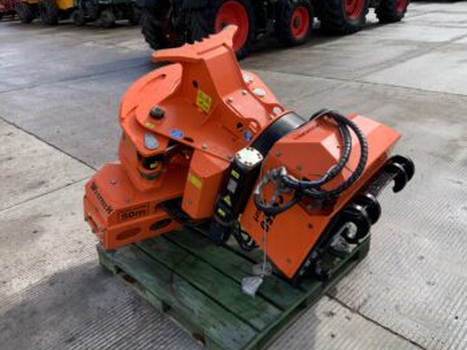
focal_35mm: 30
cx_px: 239
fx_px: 405
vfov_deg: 46.8
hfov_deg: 60.0
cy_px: 177
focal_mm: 3
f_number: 1.8
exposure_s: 1/898
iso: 16
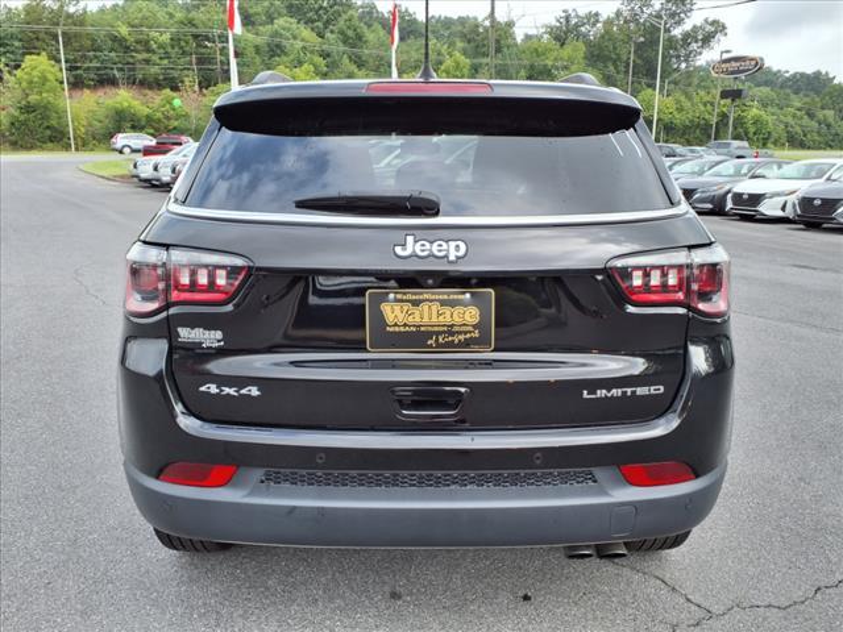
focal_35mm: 27
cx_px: 422
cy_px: 316
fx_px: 658
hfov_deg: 65.3
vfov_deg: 51.4
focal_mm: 3.58
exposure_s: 1/588
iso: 40
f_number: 1.9
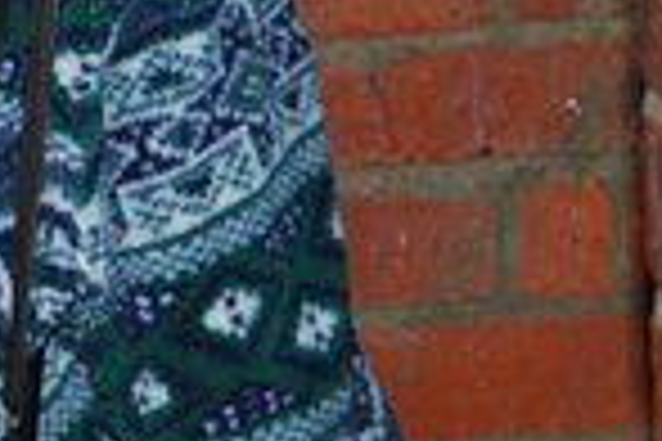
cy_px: -468
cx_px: -329
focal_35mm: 258
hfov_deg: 7.8
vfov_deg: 5.2
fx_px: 4744
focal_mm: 36
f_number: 4.5
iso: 100
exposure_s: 1/60
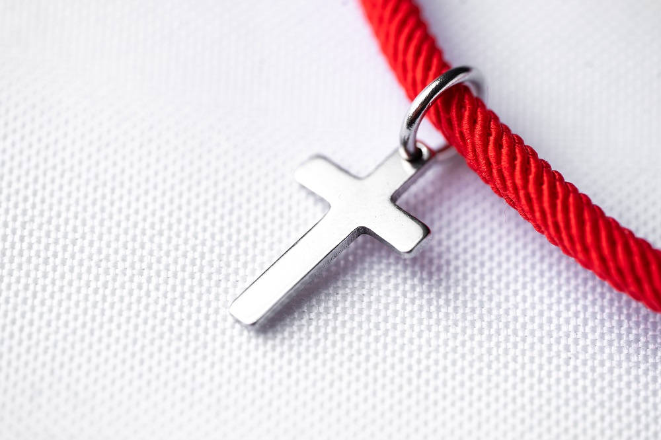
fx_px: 1927
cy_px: 220
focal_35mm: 105
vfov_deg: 13.0
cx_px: 330
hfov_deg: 19.5
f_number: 4
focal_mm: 105
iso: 50
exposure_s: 1/200
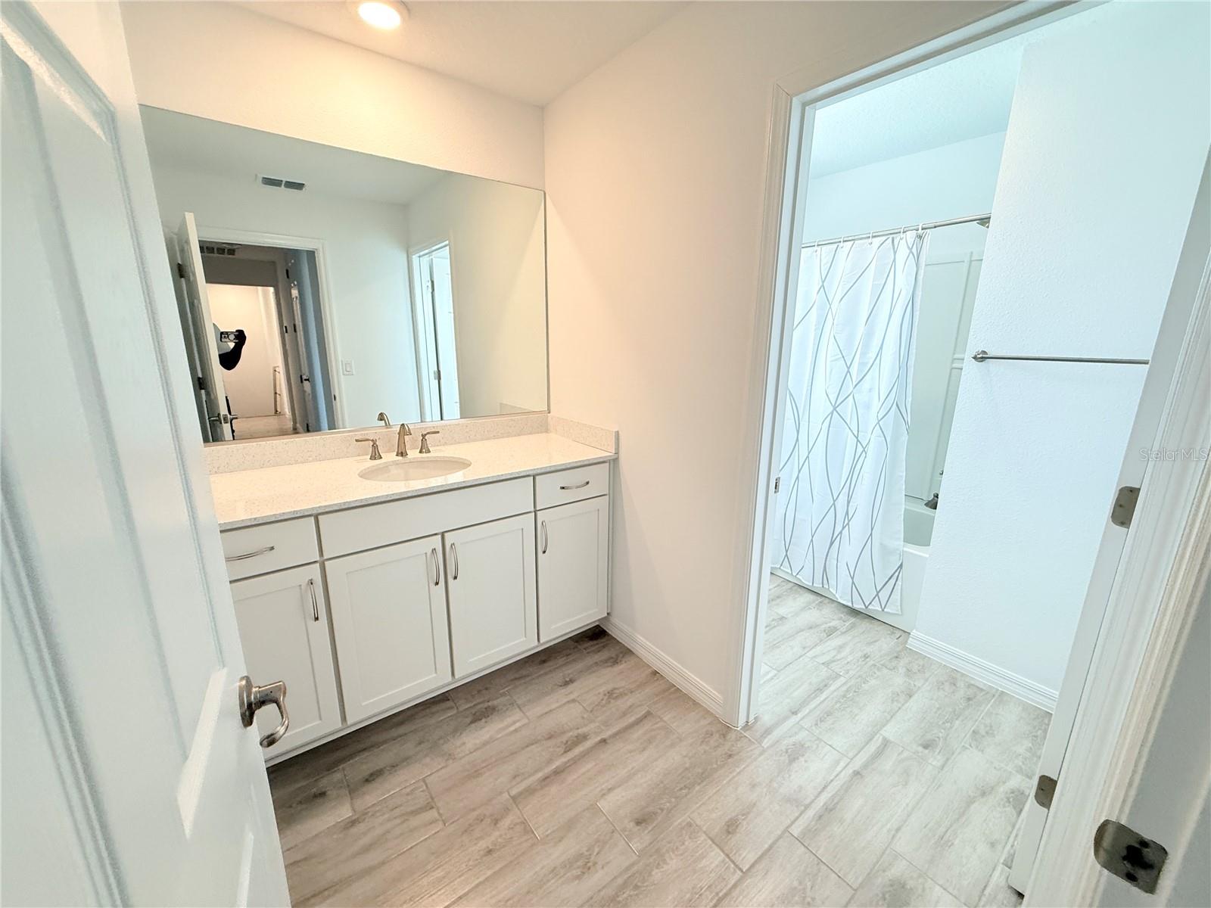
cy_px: 454
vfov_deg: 85.7
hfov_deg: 102.1
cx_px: 606
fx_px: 490
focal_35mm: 14
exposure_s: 1/120
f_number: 2.2
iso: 200
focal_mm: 2.22
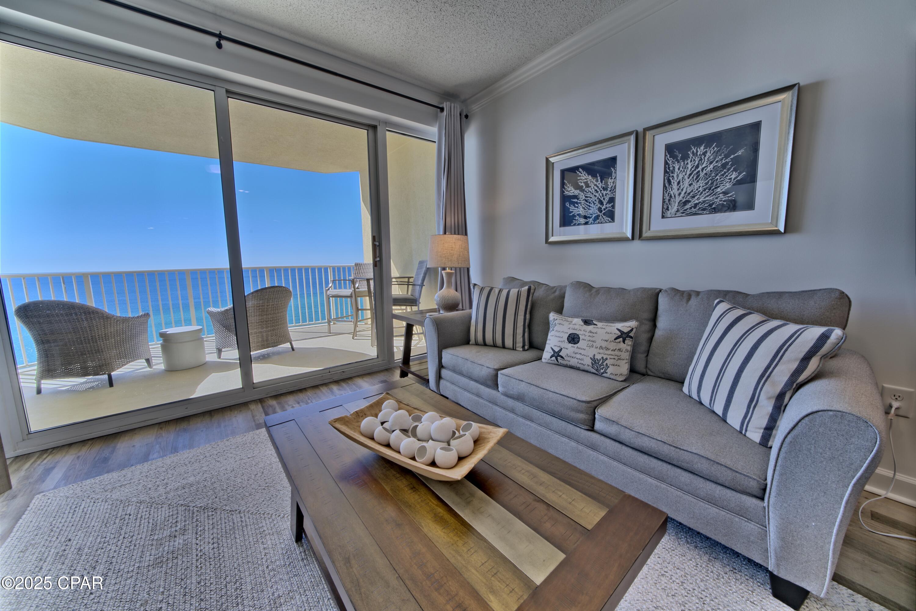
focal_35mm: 12
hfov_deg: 112.6
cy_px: 306
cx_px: 458
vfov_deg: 90.0
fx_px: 305
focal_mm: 12
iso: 200
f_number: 19
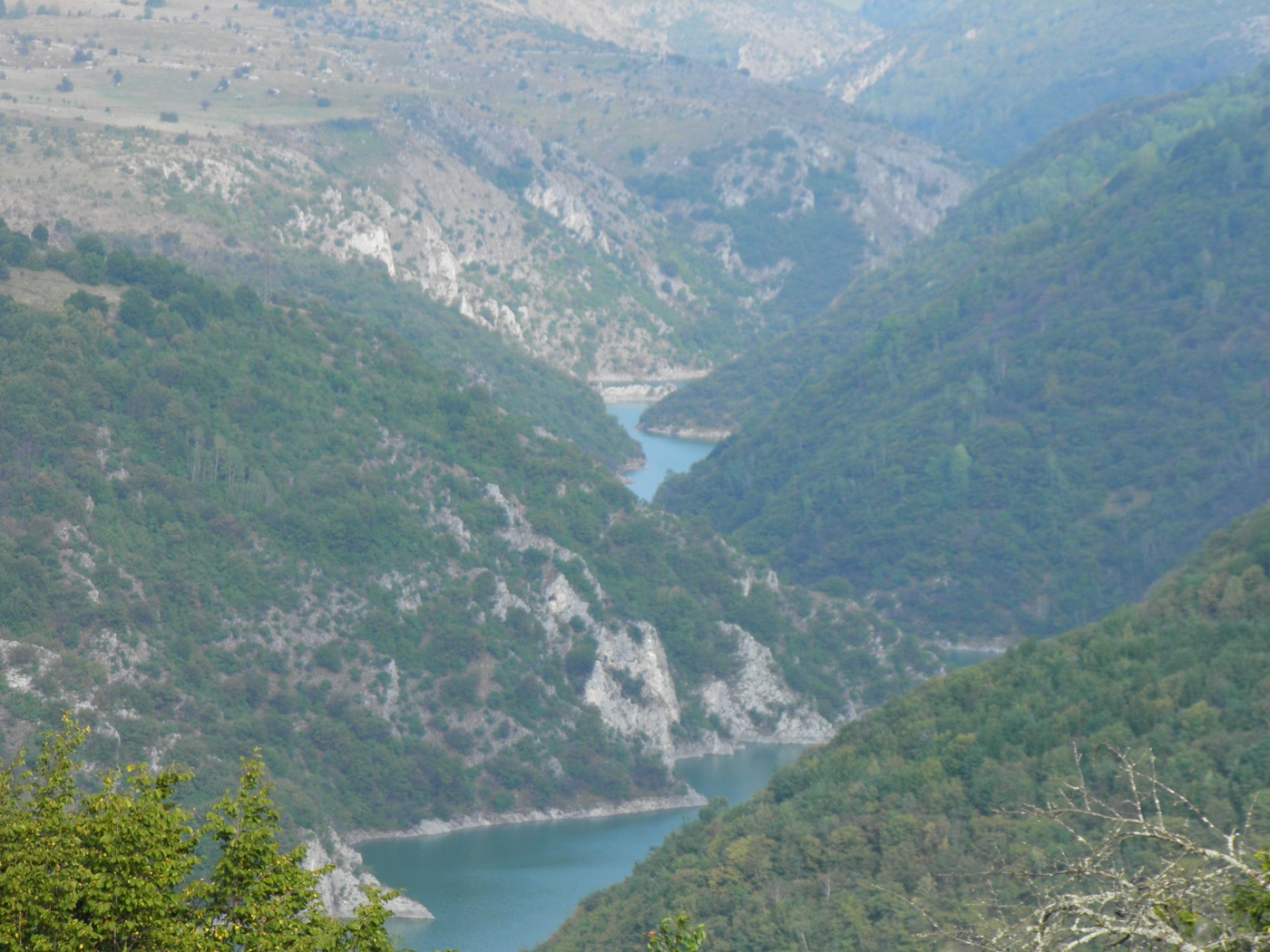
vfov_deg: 7.3
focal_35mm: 204
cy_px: 476
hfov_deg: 9.7
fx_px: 7484
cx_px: 635
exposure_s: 1/125
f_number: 5.8
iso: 50
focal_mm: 36.7
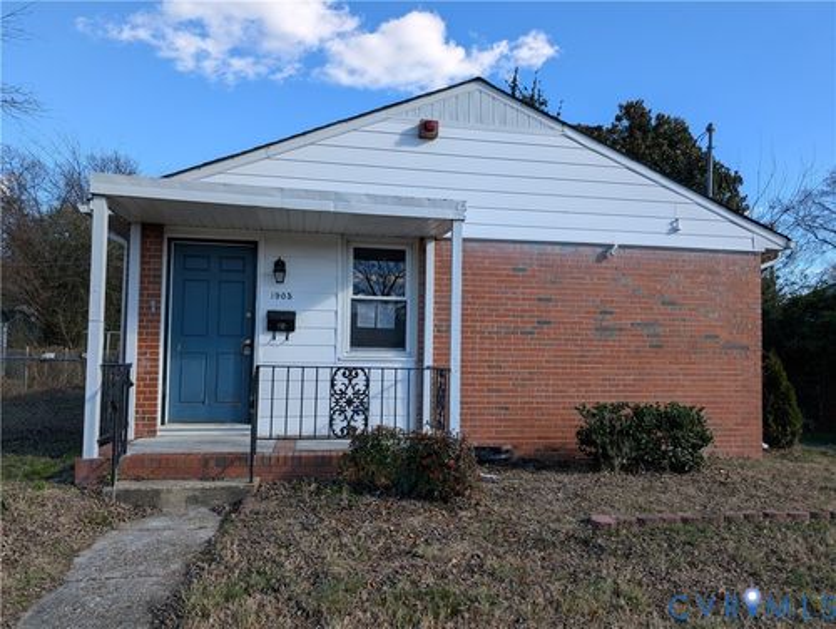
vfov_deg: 56.9
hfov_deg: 71.5
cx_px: 418
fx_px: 580
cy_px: 314
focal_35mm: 24
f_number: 1.68
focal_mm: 6.9
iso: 23
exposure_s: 1/678
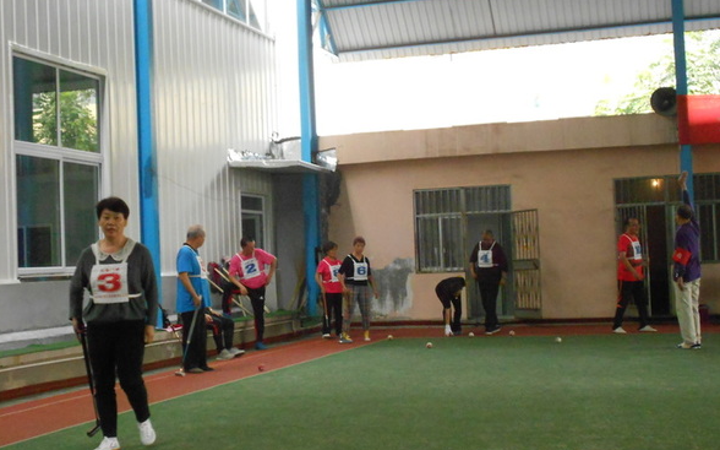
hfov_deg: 38.2
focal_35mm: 53
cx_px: 355
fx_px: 1040
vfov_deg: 24.4
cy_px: 251
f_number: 4.5
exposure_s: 1/160
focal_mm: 8.8
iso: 800
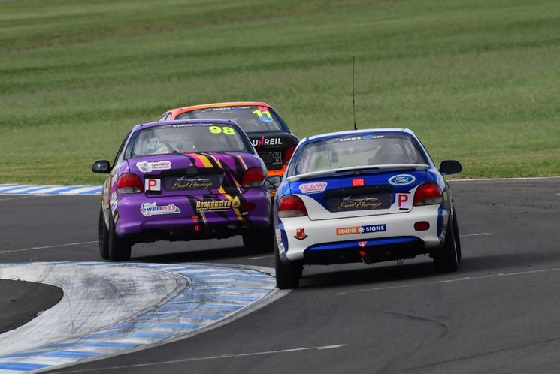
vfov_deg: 1.7
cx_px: 262
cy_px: 176
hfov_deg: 2.6
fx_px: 12532
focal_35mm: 805
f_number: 11
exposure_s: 1/500
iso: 400
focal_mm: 500
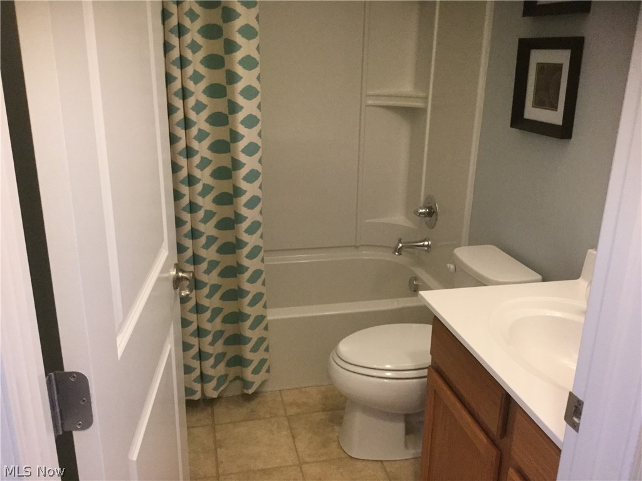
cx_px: 321
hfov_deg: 58.4
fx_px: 575
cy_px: 240
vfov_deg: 45.4
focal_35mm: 31
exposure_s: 1/30
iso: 200
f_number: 2.4
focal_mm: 3.3
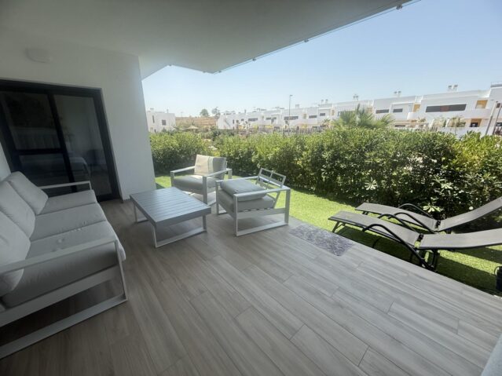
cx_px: 251
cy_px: 188
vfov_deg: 85.7
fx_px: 203
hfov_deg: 102.1
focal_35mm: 14
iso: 64
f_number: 2.2
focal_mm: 2.22
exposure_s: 1/1033
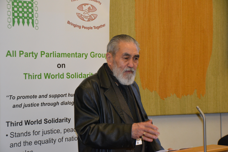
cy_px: 76
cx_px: 114
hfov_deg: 24.6
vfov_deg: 16.6
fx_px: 522
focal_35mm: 82
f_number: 4.8
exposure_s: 1/60
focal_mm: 55
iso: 1100
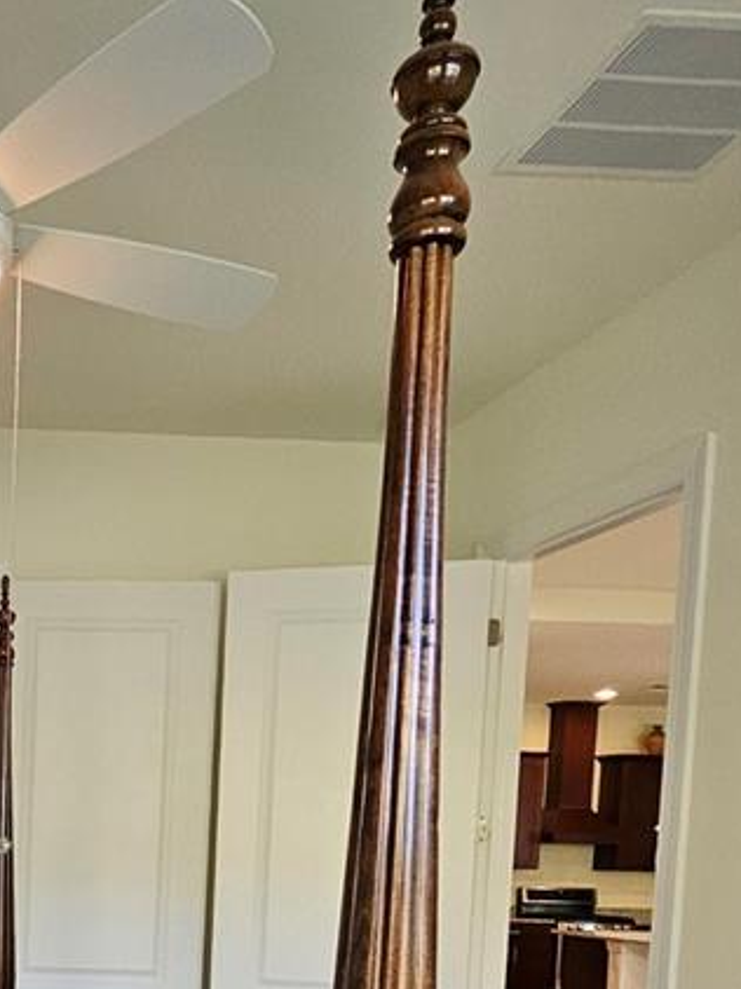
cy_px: 916
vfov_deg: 44.9
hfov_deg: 32.5
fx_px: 1057
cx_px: -127
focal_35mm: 37
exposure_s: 1/60
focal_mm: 1.7
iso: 160
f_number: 2.2
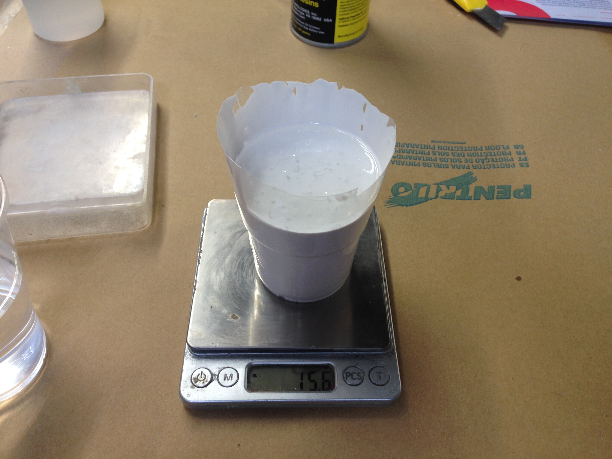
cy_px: 230
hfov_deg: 55.4
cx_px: 306
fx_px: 583
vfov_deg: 42.9
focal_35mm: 33
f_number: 2.4
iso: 50
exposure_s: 1/24
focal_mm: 4.12
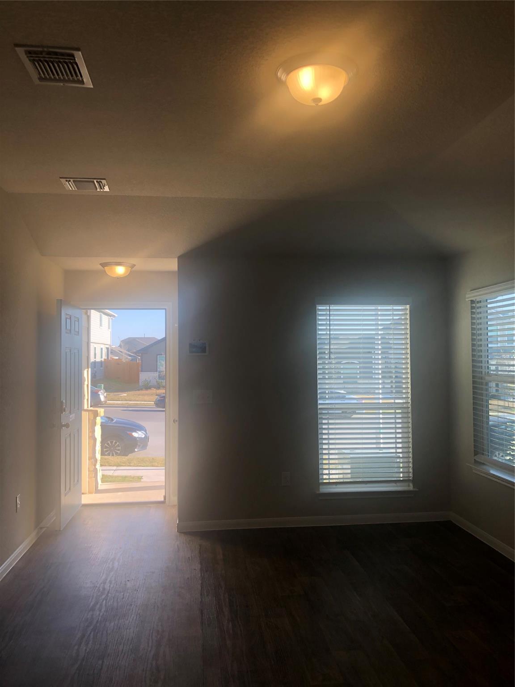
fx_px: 555
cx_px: 258
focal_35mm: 28
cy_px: 344
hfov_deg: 49.7
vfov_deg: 63.4
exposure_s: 1/171
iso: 20
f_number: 1.8
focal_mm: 3.99
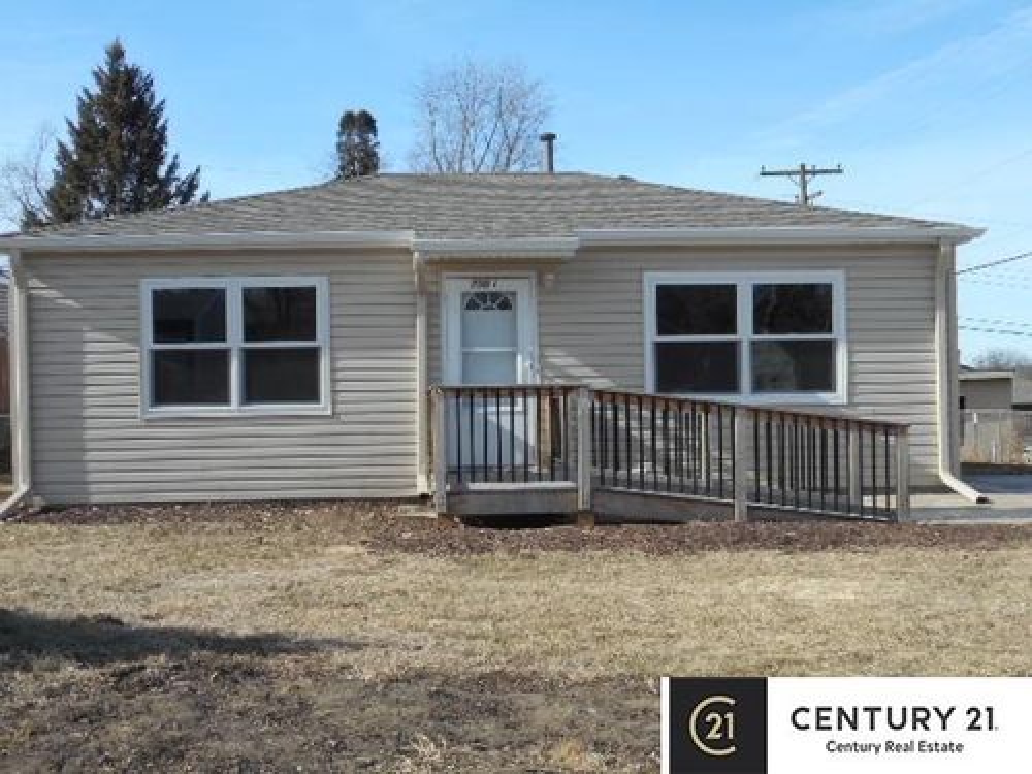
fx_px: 1312
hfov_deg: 42.9
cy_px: 387
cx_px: 516
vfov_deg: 32.9
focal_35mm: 44
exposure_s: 1/320
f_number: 4.7
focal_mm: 7.9
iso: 80
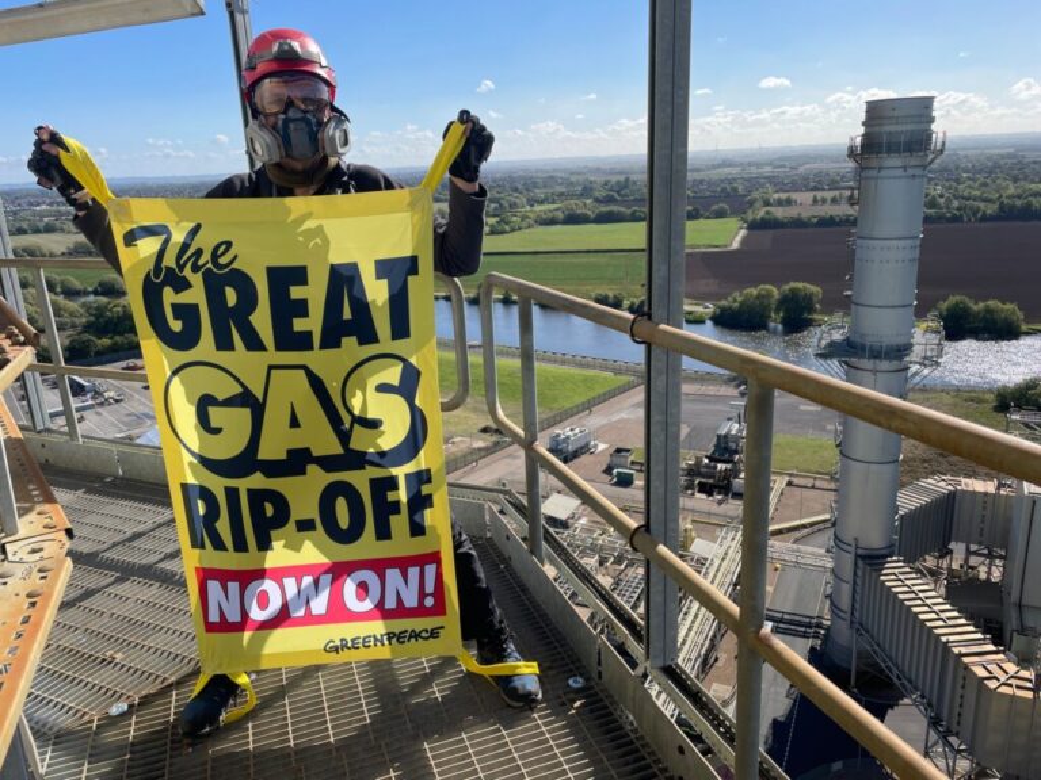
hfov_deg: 67.3
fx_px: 782
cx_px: 520
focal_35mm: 26
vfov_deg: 53.1
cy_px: 390
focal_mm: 4.2
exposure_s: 1/2618
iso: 32
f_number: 1.6
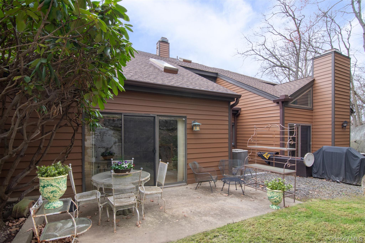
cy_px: 122
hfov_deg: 95.0
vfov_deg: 72.0
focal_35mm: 16
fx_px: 167
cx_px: 182
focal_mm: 11
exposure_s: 1/100
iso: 500
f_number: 11
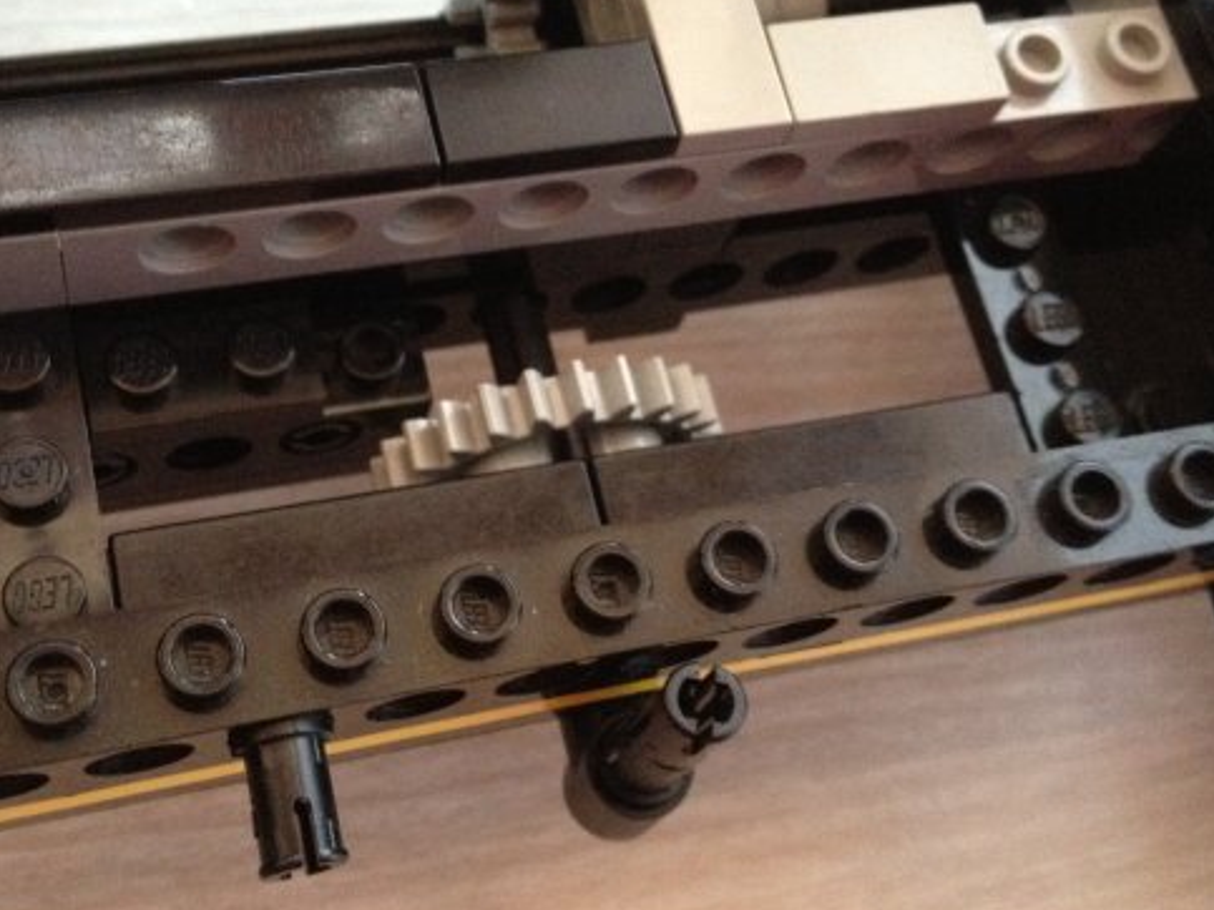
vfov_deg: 28.0
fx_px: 1823
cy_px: 405
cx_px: 537
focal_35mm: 52
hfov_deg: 36.8
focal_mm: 4.28
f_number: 2.4
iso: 640
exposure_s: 1/15
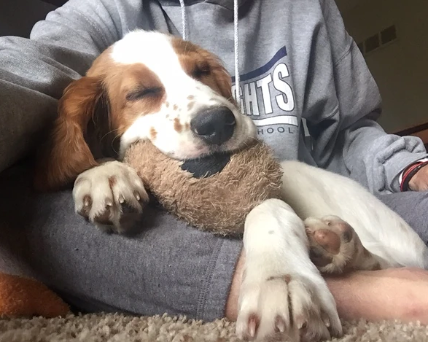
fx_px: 418
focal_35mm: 33
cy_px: 169
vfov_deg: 44.5
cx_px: 219
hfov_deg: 54.2
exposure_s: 1/30
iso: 160
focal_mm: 2.65
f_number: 2.2
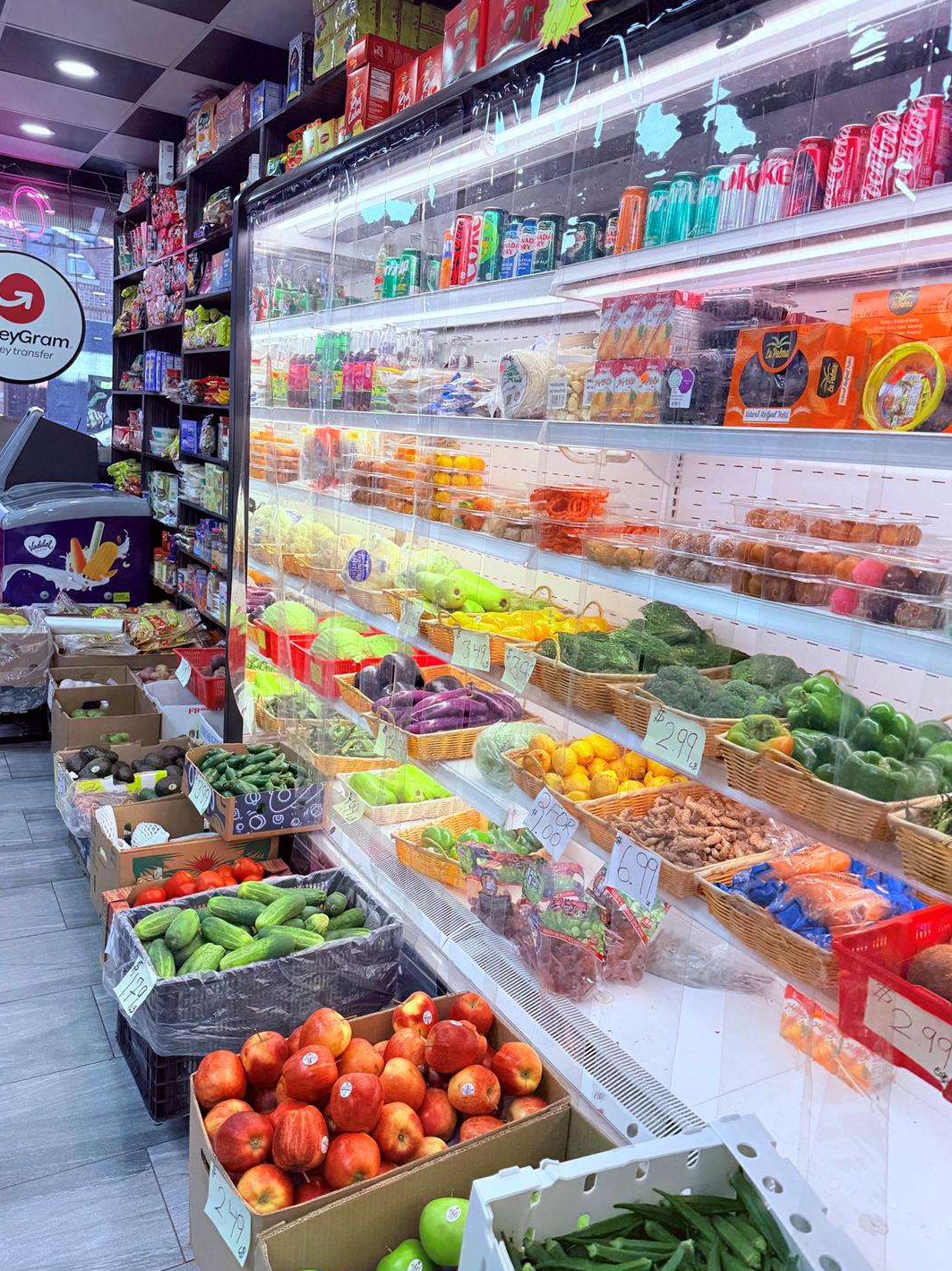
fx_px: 954
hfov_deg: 53.0
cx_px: 506
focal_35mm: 26
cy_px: 644
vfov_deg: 67.3
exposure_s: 1/226
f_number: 1.78
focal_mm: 6.76
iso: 64
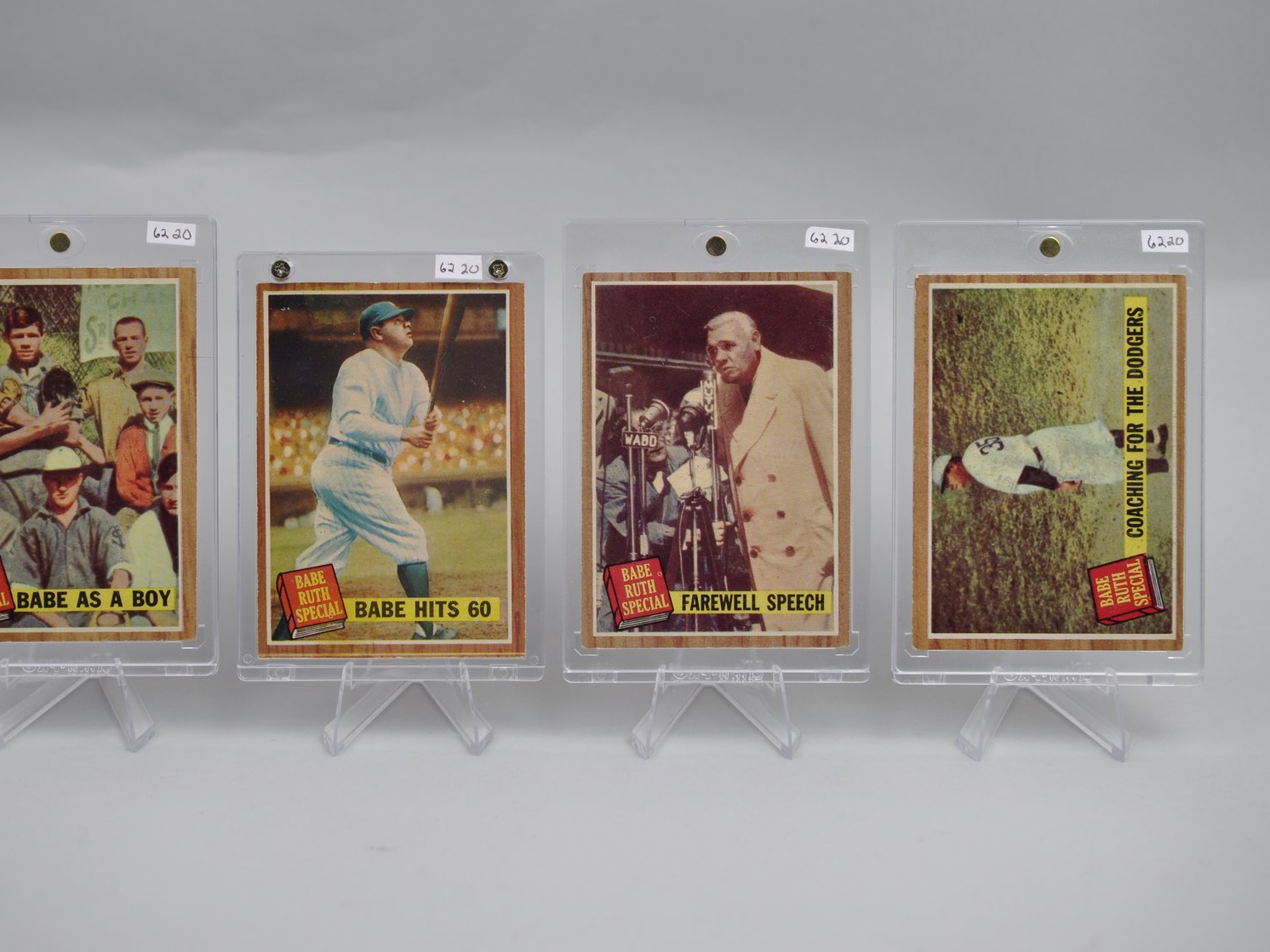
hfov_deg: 29.4
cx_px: 561
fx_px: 2421
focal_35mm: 66
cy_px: 476
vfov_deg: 22.3
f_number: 4.5
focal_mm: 40
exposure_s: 1/80
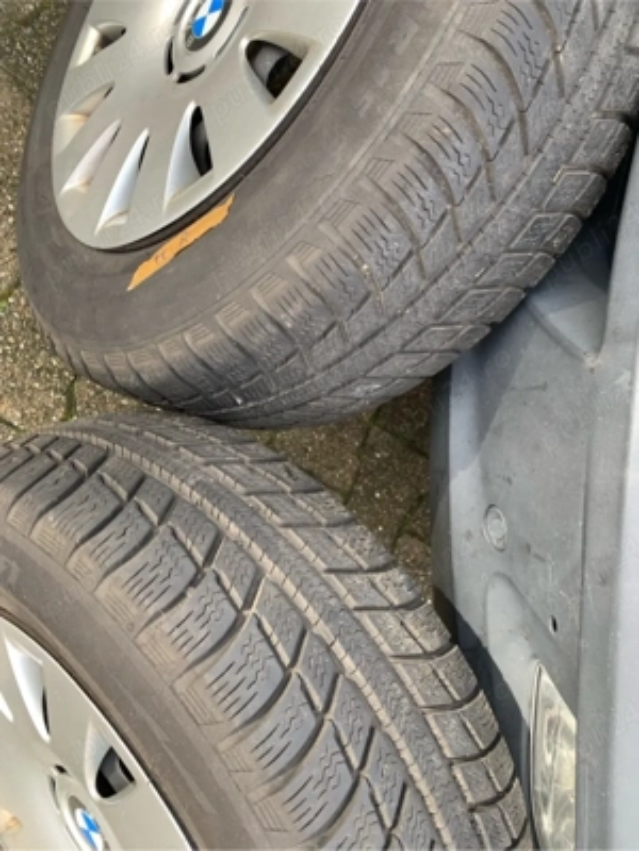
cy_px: 426
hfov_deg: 53.1
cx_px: 320
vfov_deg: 67.3
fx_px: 640
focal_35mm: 26
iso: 40
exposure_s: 1/121
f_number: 1.8
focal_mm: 4.25
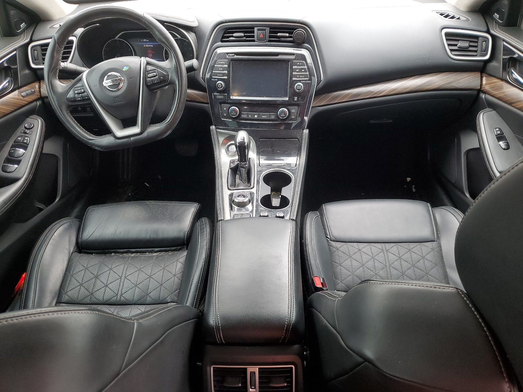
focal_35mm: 26
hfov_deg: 67.3
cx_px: 262
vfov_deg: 53.1
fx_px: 393
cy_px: 196
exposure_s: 1/120
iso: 68
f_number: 1.5
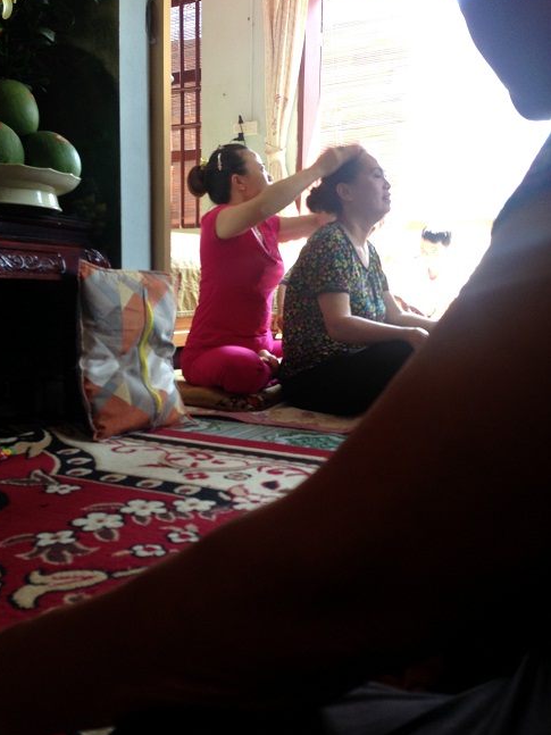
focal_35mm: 34
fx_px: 722
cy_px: 362
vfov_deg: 54.0
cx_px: 268
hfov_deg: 41.8
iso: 64
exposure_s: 1/40
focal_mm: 4.12
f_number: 2.4
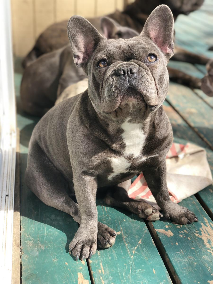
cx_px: 106
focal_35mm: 52
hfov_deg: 28.0
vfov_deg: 36.8
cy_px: 142
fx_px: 427
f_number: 2.4
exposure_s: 1/320
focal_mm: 6
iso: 16
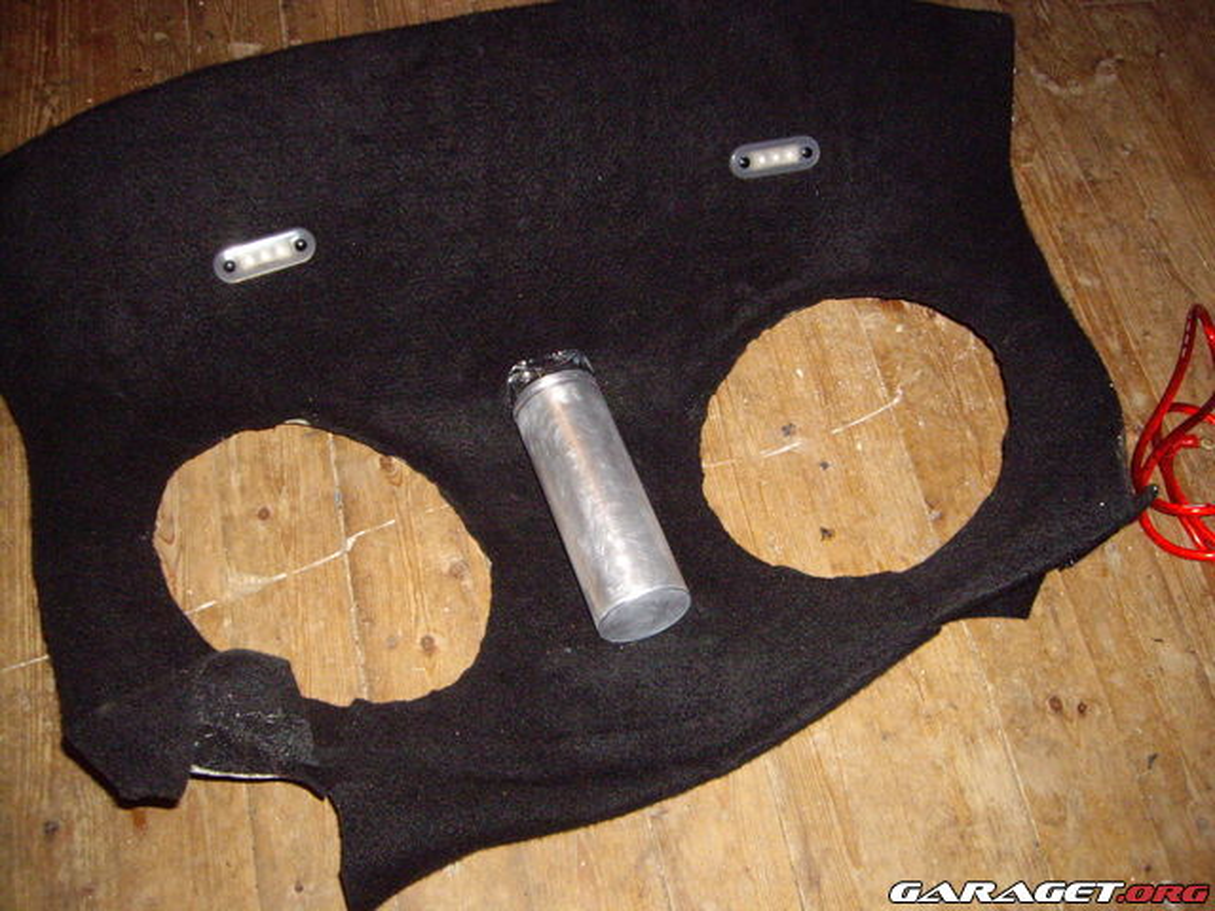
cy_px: 456
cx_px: 608
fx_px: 1334
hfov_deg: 49.0
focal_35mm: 38
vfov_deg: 37.7
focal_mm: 6.2
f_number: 2.7
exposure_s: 1/40
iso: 400
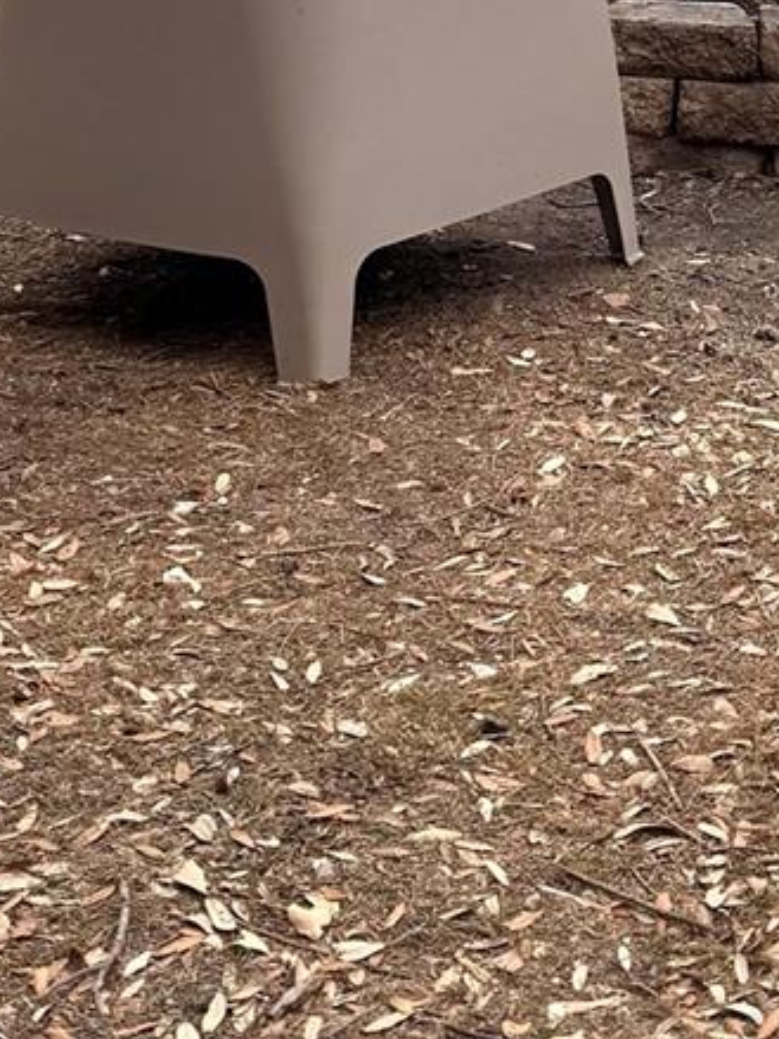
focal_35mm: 84
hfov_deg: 16.9
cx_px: 914
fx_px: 2522
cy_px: -95
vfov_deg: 22.1
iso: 80
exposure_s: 1/1091
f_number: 1.78
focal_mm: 6.76
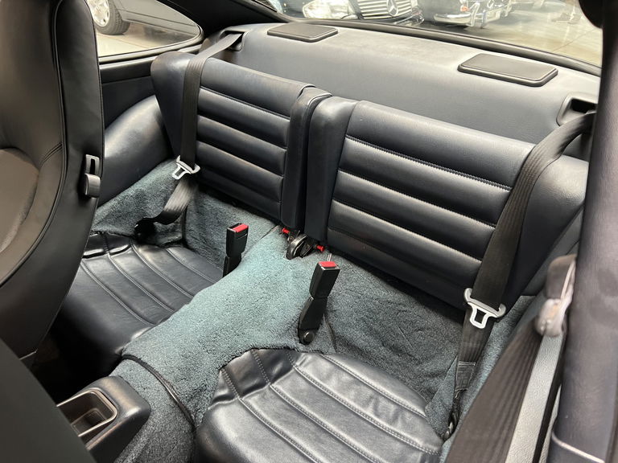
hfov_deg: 67.3
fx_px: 464
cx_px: 309
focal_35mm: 26
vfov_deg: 53.1
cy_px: 232
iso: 400
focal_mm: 5.7
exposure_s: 1/60
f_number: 1.5
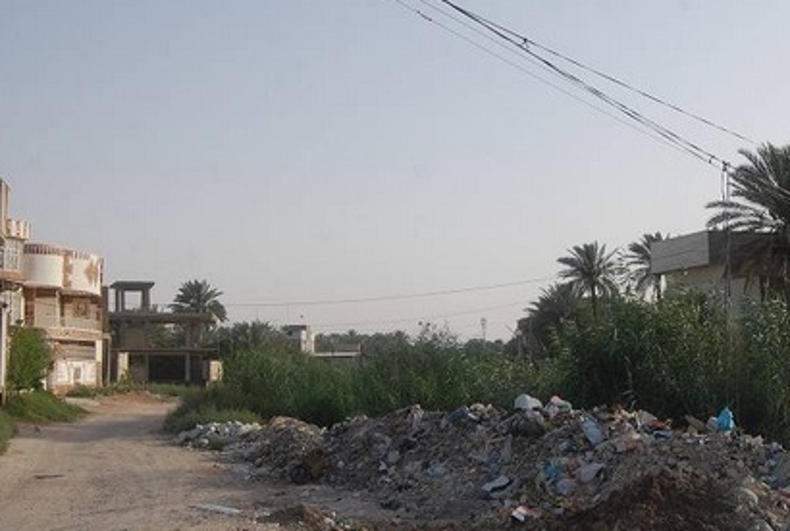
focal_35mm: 98
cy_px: 251
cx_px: 485
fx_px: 2157
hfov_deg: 20.7
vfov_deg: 14.1
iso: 1600
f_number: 14
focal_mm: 52
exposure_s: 1/800
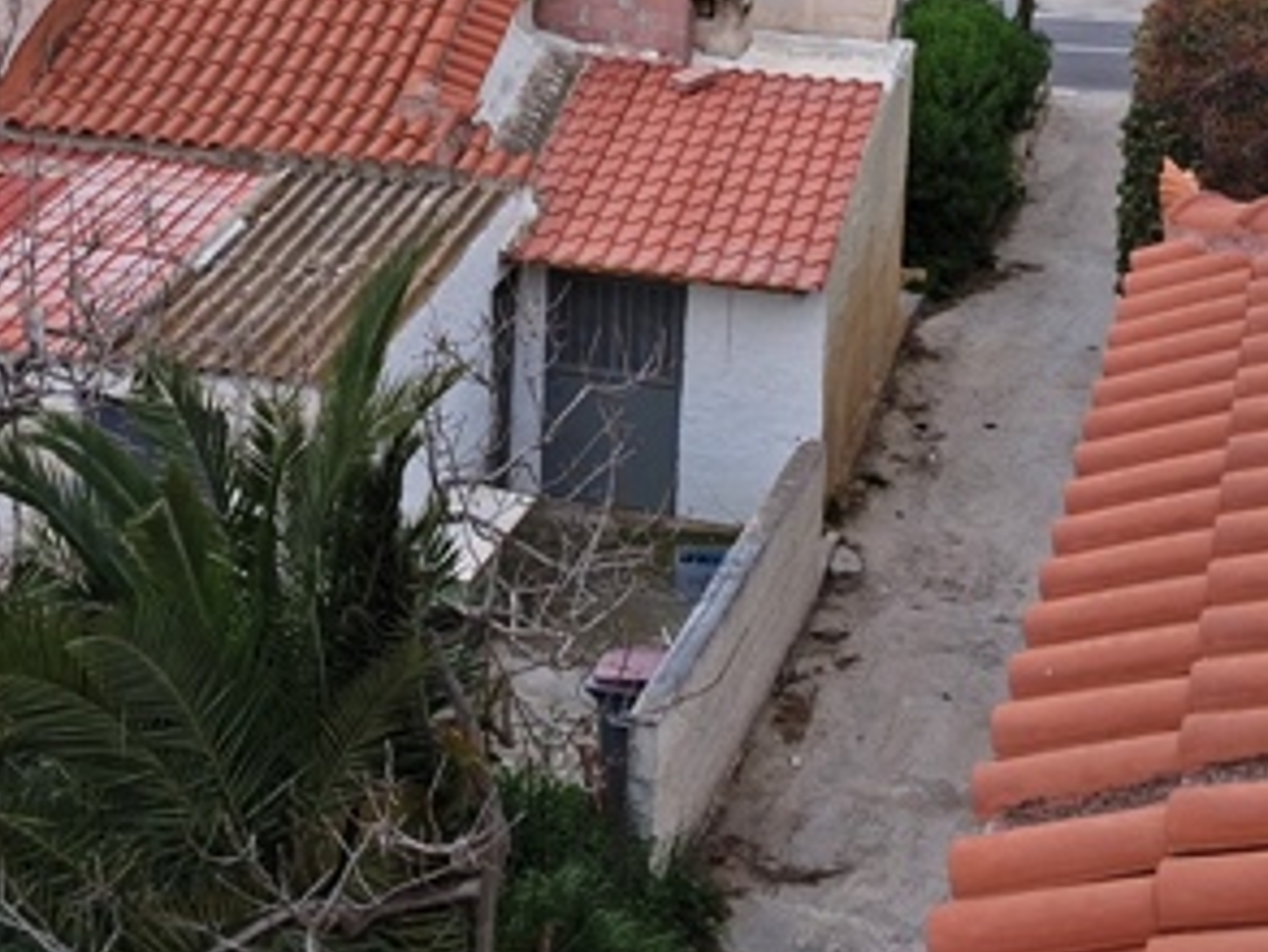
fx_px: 2602
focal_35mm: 71
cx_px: 480
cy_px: 4
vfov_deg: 20.1
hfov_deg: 27.3
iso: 25
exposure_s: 1/164
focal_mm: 3.98
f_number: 1.8
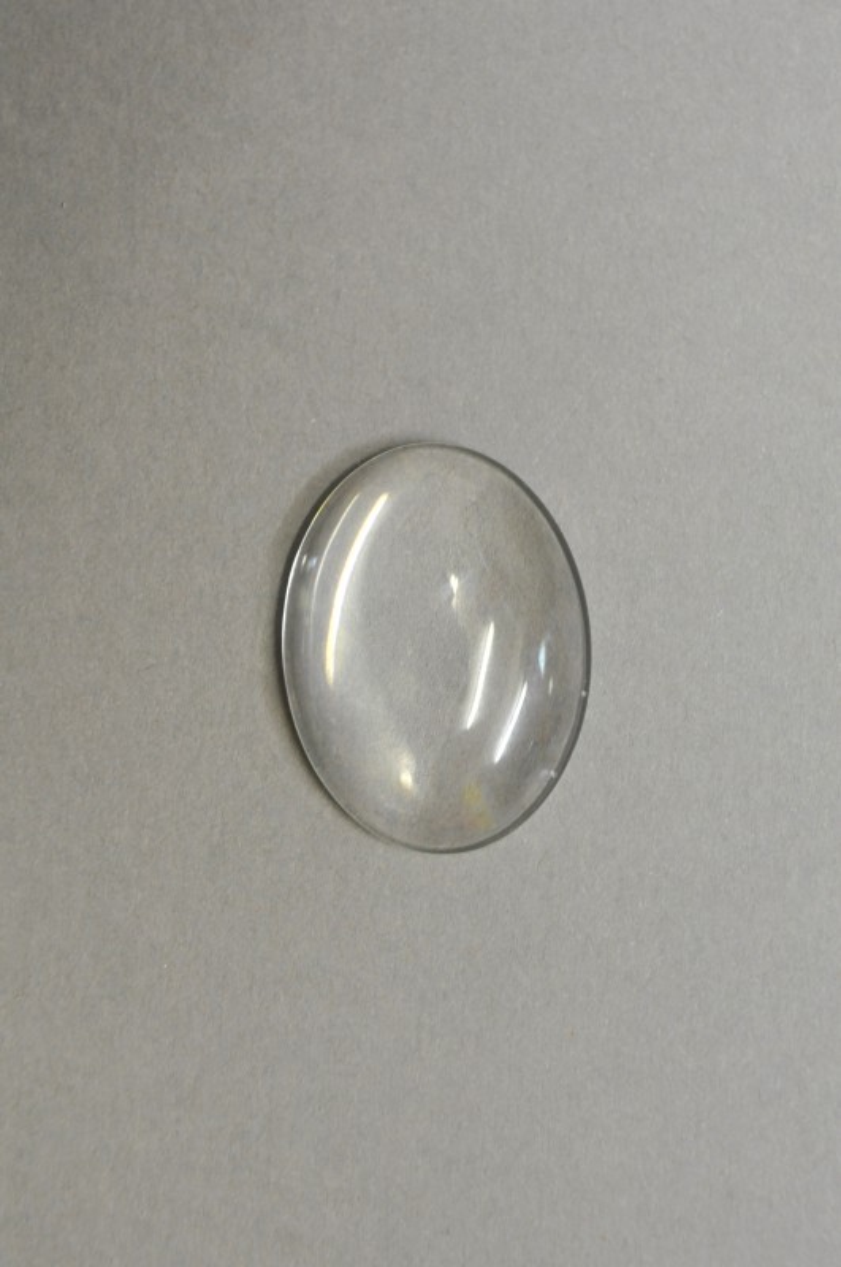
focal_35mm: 52
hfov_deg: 25.7
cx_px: 420
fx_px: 1845
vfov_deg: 37.9
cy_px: 634
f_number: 3.5
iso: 800
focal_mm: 35
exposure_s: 1/50
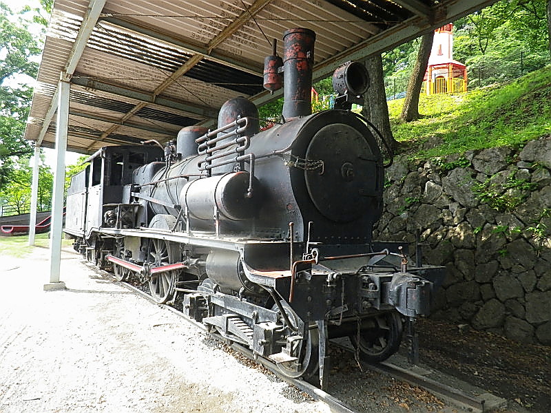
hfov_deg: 69.4
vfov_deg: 54.9
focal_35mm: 25
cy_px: 206
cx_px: 276
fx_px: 398
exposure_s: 1/80
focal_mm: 4.5
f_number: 3.5
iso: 80
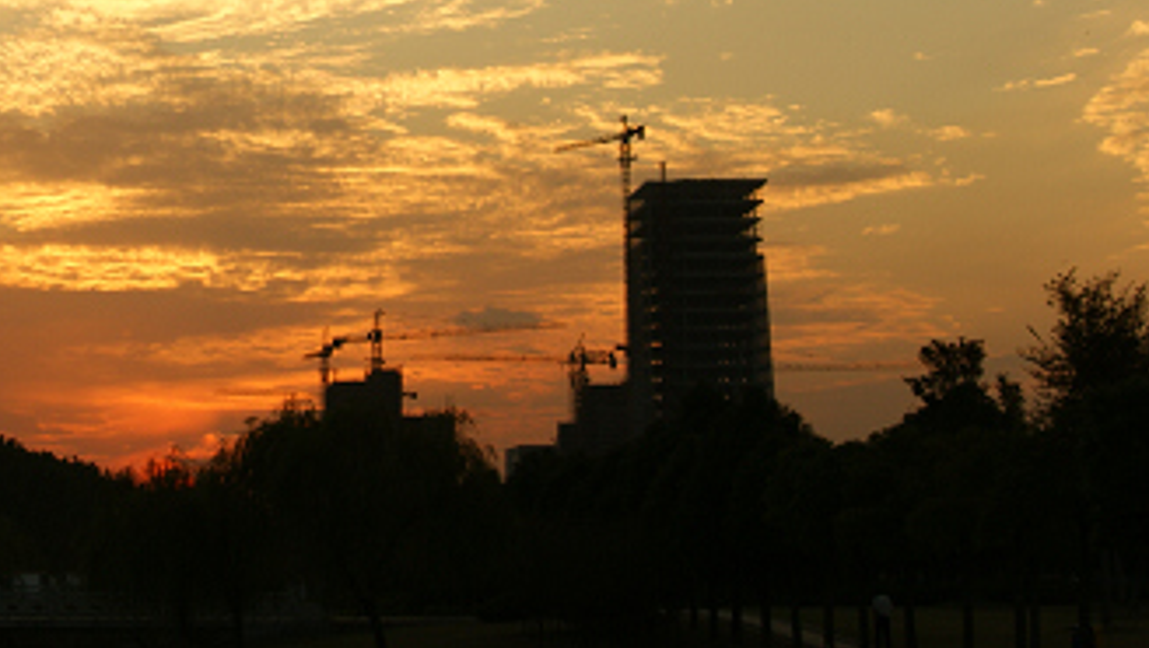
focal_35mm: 117
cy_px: 37
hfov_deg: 18.0
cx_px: 109
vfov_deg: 10.3
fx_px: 3570
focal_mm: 35
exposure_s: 1/100
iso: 100
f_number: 8
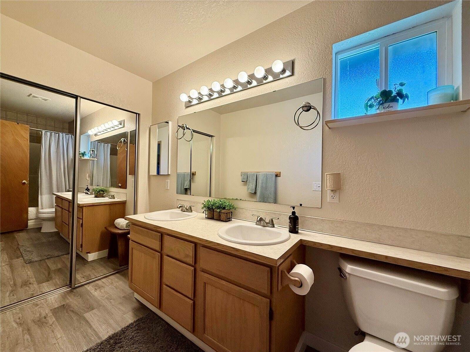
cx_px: 235
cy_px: 176
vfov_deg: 85.7
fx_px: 190
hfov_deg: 102.1
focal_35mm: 14
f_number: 2.2
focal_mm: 2.22
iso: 160
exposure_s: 1/120
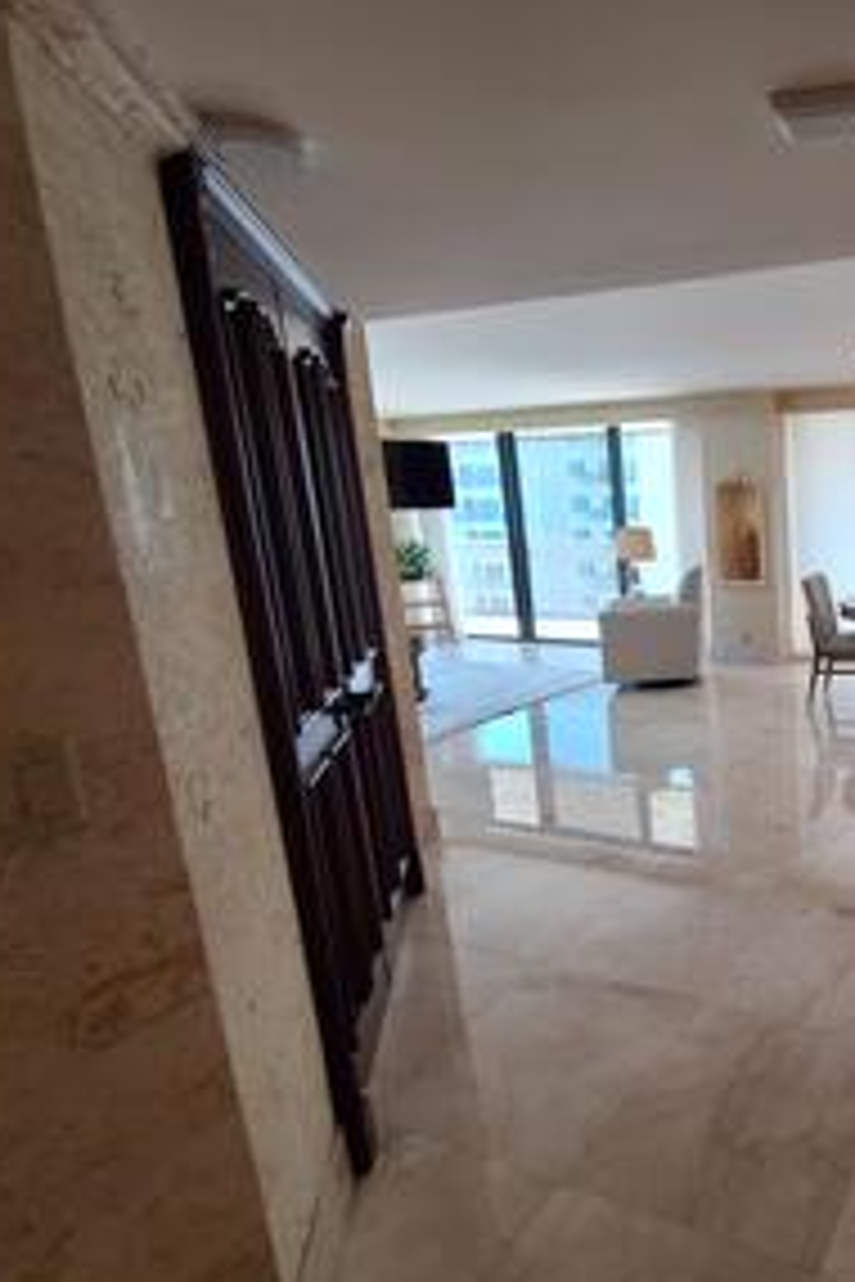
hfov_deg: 52.6
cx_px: 837
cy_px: 648
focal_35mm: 19
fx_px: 677
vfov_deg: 86.9
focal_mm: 1.74
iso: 50
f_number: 2.2
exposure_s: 1/60
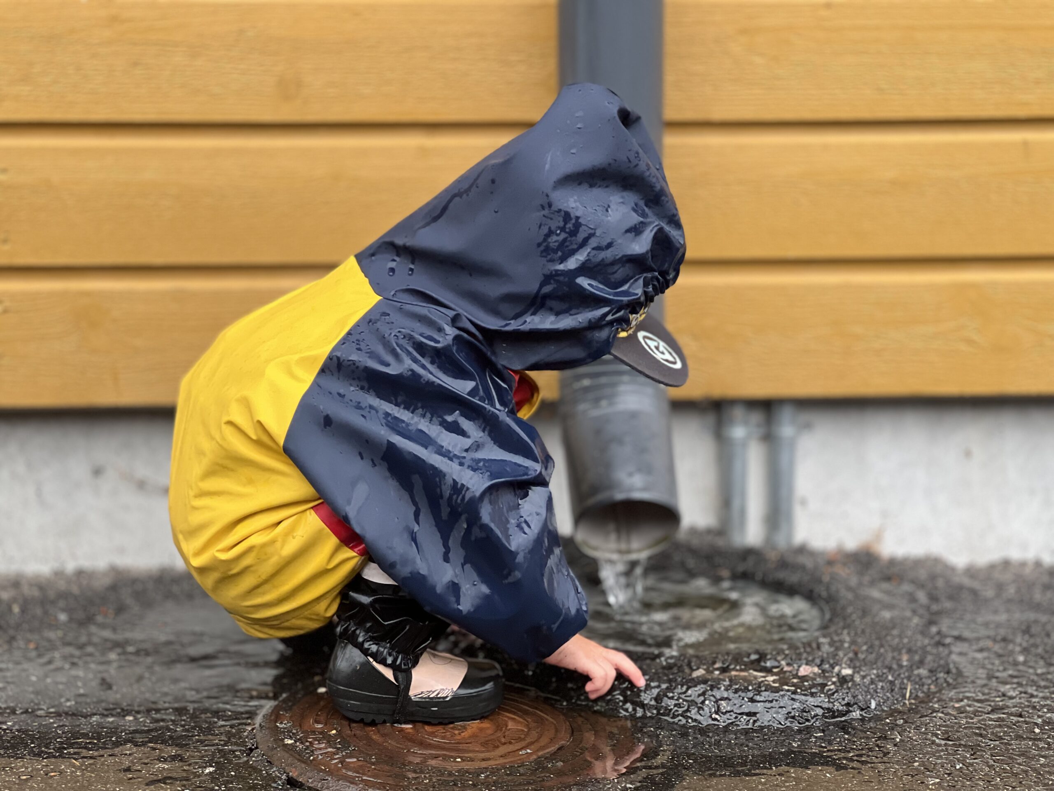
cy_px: 396
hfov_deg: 25.3
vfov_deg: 19.1
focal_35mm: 77
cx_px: 527
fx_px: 2345
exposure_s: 1/121
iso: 100
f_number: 2.8
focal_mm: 9
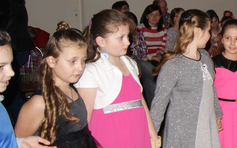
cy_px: 74
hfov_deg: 23.2
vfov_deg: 16.9
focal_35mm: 77
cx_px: 324
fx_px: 497
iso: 400
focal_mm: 18
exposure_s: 1/60
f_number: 5.6
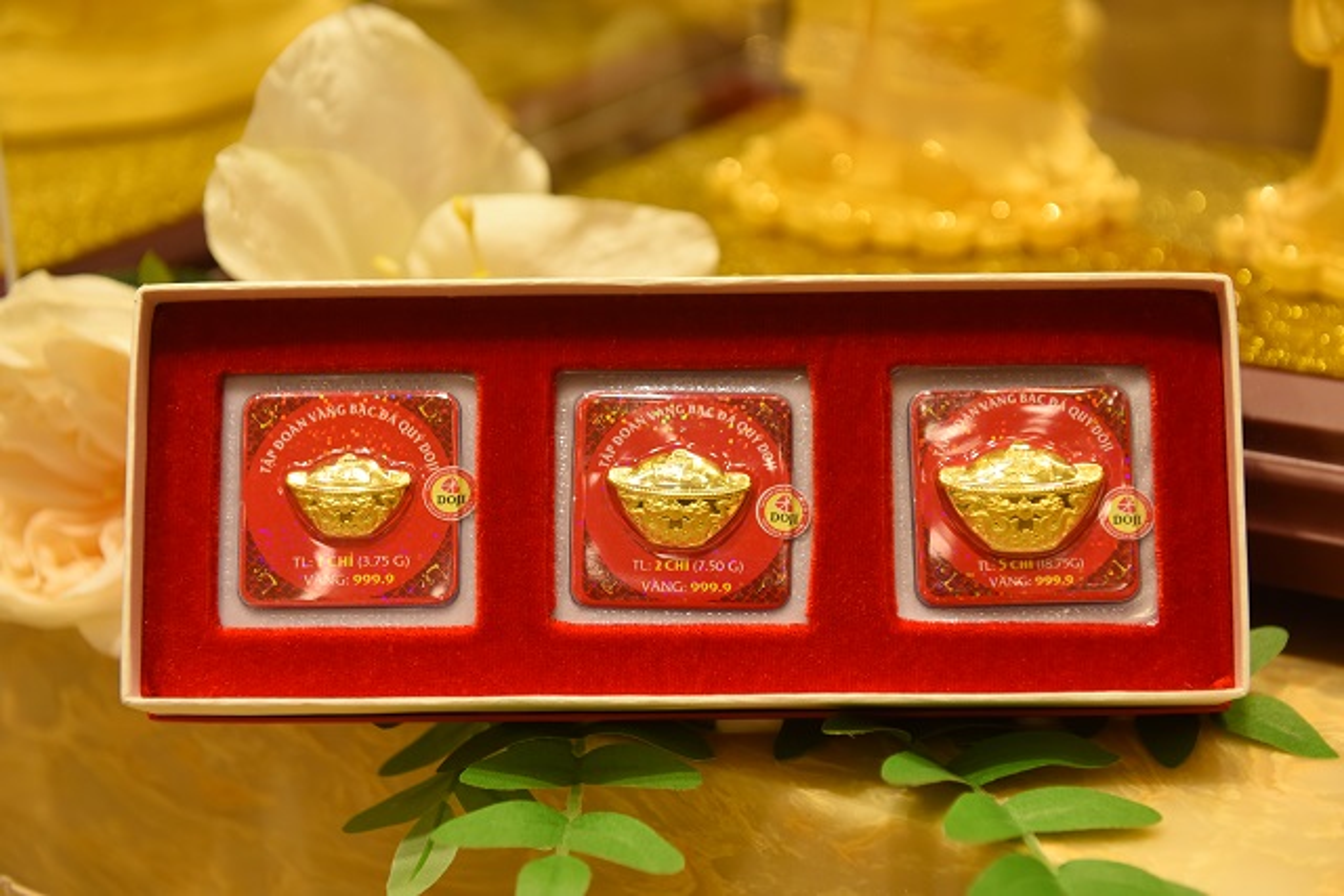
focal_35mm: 70
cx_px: 672
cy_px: 448
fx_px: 2614
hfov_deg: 28.8
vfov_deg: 19.5
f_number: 4
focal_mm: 70
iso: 640
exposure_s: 1/200
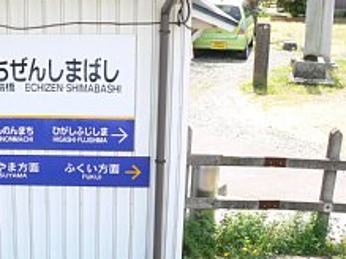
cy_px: 88
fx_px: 639
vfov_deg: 22.8
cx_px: 32
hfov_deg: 29.0
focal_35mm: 64
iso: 80
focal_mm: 7.4
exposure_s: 1/100
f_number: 4.5
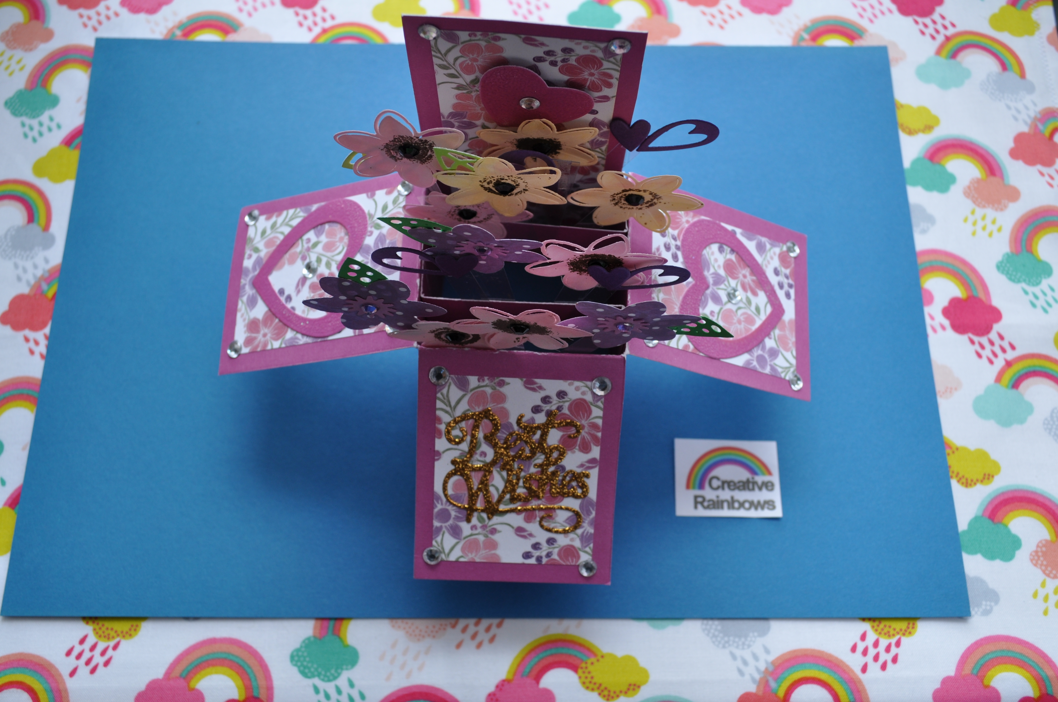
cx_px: 529
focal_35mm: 36
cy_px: 351
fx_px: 1057
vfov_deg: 36.8
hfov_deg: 53.2
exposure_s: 1/160
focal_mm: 24
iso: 200
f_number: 6.3
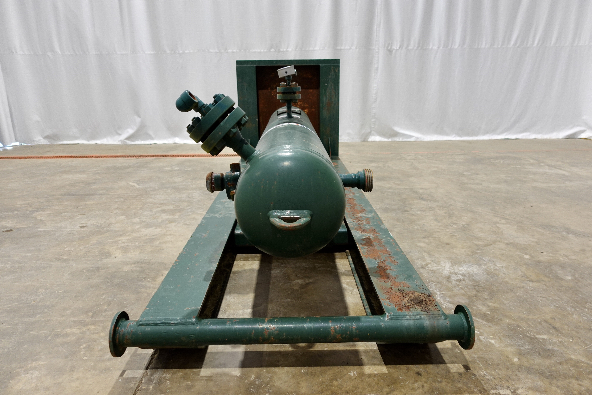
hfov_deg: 73.7
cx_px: 296
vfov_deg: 53.1
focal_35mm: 24
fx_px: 395
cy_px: 198
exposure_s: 1/30
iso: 160
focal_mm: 9.4
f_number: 1.8
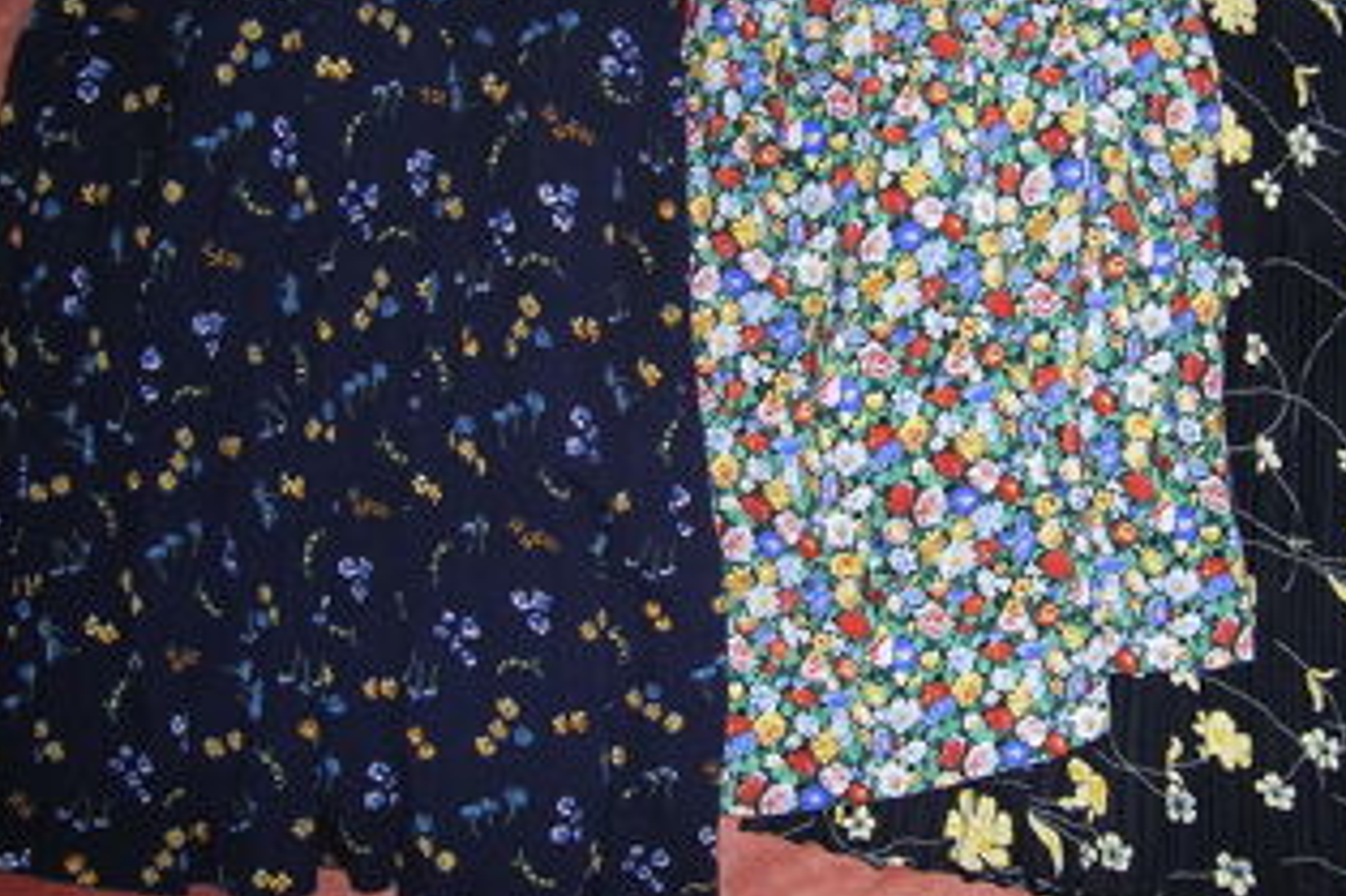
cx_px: 922
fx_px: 2018
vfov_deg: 25.0
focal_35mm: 54
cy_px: 367
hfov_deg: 36.4
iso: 50
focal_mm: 5.7
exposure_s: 1/60.1
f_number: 2.9
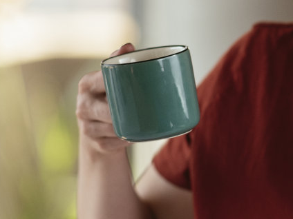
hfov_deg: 5.2
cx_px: 421
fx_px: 3225
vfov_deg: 3.9
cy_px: 113
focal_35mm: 381
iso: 320
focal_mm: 105
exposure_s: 1/320
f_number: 2
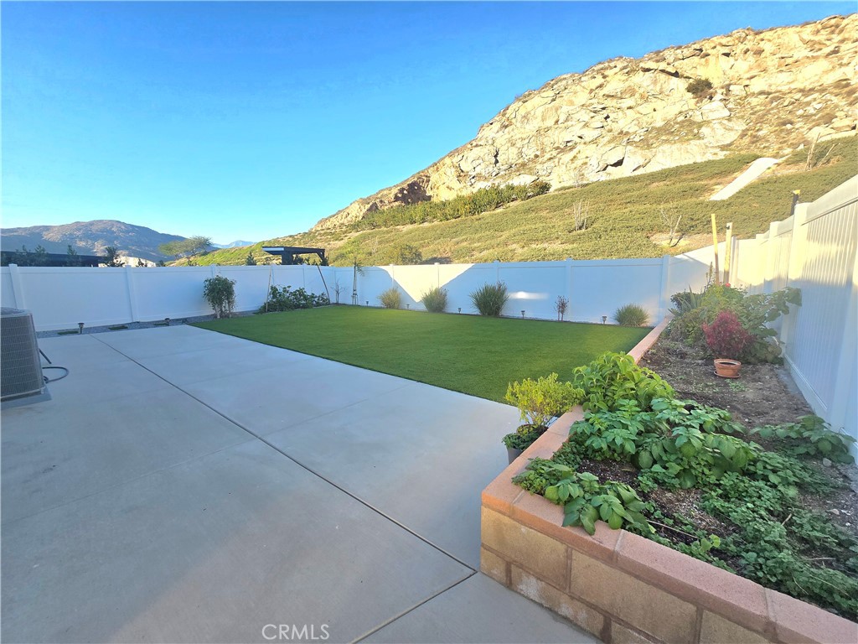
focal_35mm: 13
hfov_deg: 106.2
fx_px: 322
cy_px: 322
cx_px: 429
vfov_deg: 89.9
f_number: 2.2
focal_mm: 2.2
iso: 50
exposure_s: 1/1250
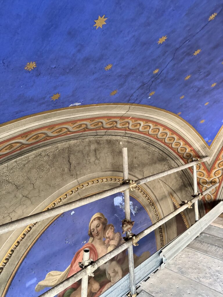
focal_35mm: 24
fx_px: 206
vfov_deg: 71.6
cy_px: 148
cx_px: 112
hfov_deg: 56.8
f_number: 1.8
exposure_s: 1/55
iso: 800
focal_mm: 6.8
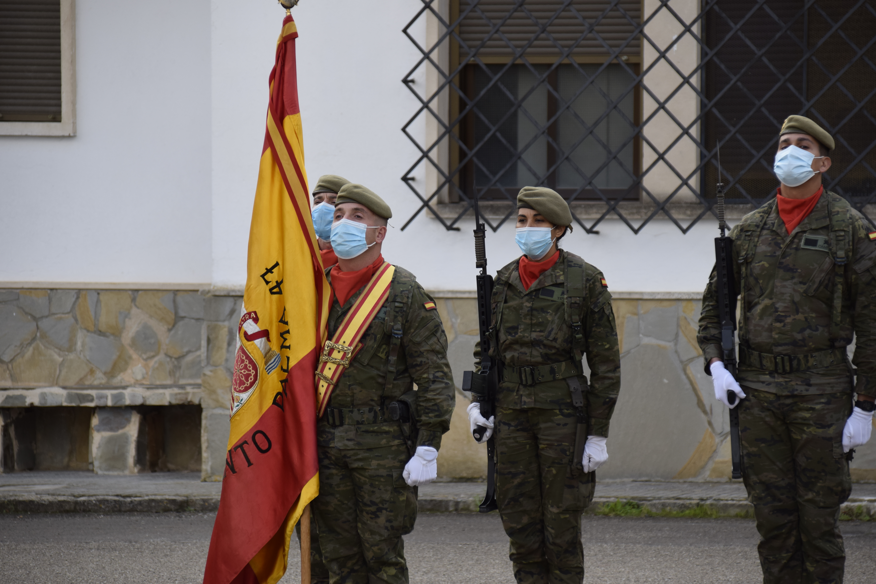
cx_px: 438
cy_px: 292
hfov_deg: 7.4
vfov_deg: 5.0
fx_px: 6752
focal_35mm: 278
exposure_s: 1/500
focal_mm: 185
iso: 400
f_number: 6
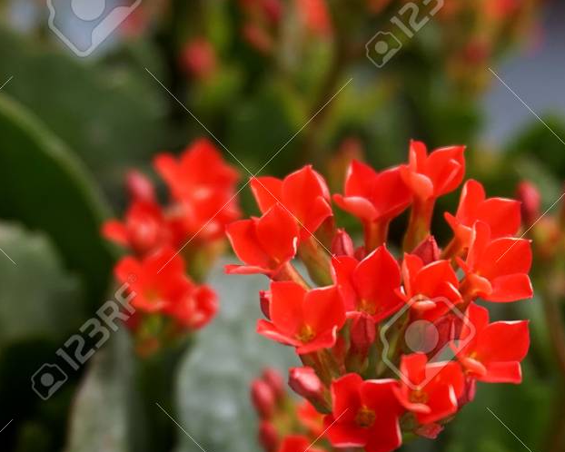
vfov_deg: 15.8
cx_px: 253
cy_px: 305
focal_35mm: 97
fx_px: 1622
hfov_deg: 19.8
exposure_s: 1/60
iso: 400
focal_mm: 33
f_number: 5
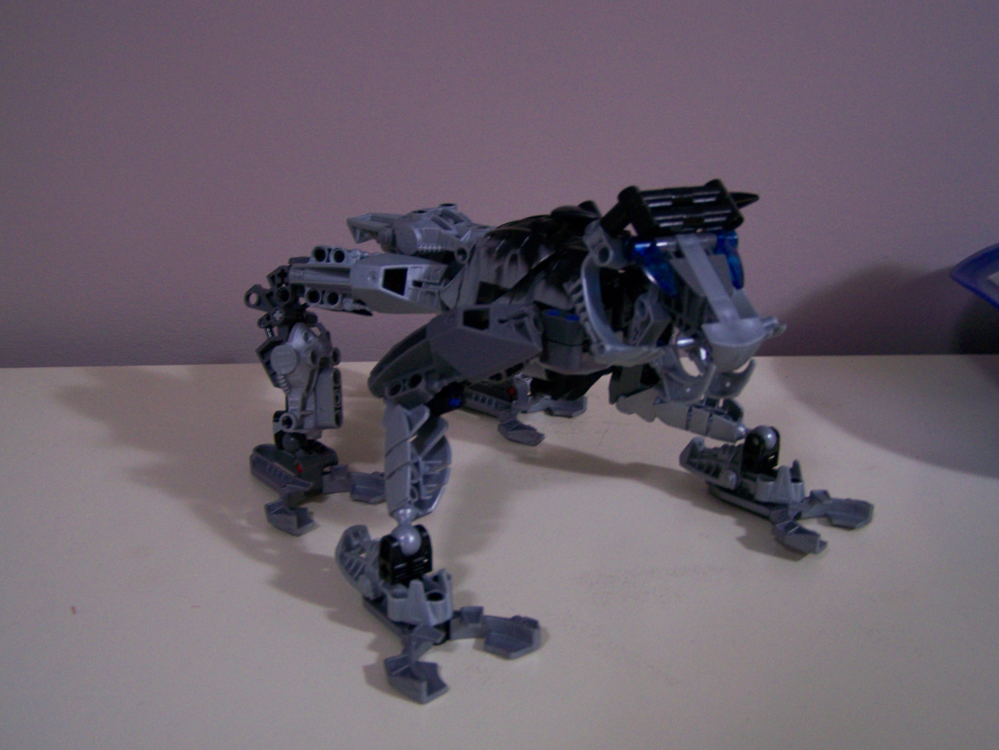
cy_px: 379
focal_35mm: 39
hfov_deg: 47.9
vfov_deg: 36.8
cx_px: 508
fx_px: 1126
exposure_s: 1/8
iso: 160
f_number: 2.8
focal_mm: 6.3
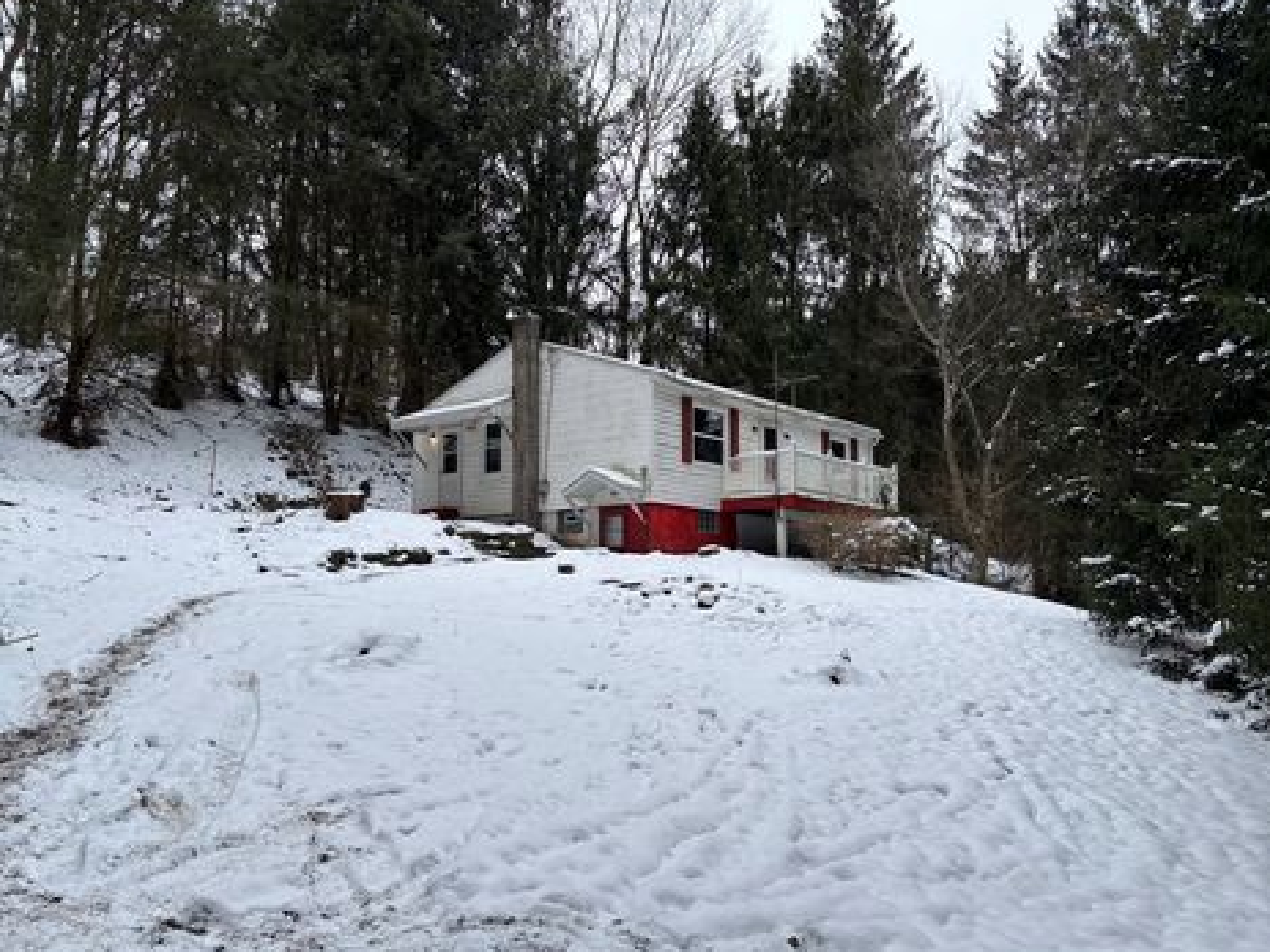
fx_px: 1027
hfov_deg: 63.4
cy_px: 483
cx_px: 594
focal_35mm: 28
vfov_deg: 49.7
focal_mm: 5.96
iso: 50
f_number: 1.6
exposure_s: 1/1399
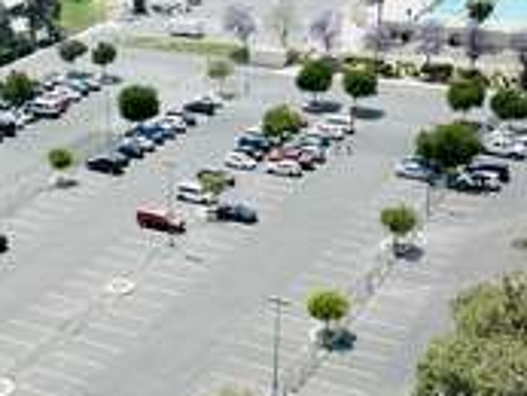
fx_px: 914
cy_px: 289
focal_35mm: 60
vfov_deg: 24.2
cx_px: 161
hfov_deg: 31.8
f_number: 2.2
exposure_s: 1/533
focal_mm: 4.73
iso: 100
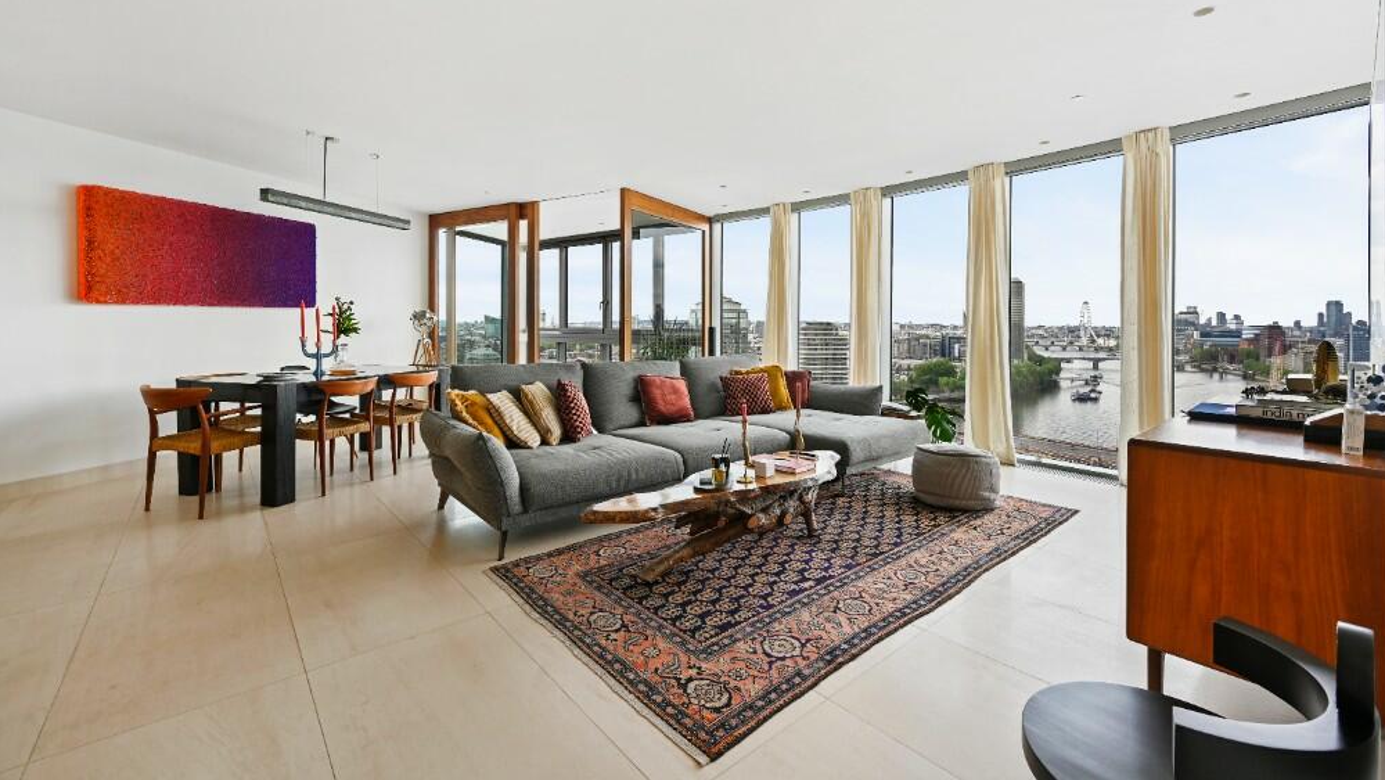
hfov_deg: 103.0
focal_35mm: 15
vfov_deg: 69.8
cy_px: 310
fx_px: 551
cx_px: 706
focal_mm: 14
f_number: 8
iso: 64
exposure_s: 1/2
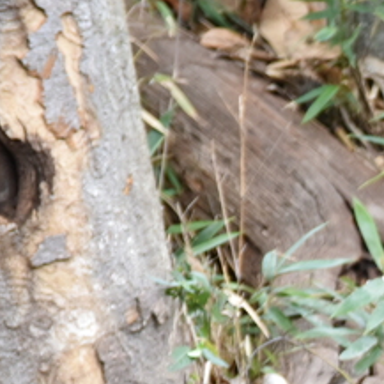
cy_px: 648
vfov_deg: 2.4
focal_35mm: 728
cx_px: 993
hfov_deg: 2.4
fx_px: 9137
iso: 1100
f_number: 4.8
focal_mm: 145
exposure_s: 1/320
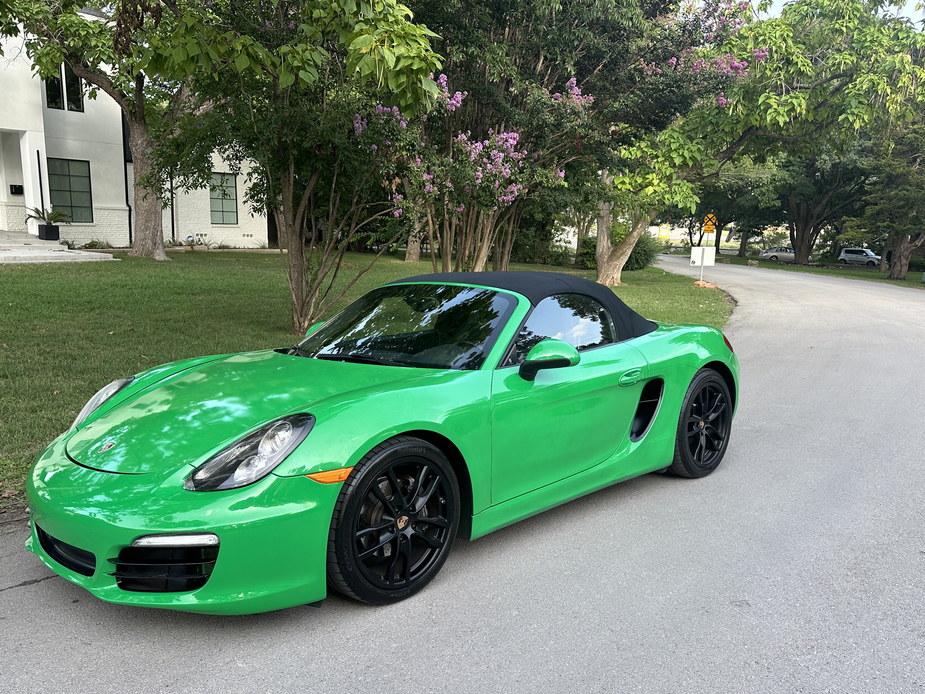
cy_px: 411
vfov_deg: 48.0
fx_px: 775
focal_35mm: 29
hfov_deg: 61.7
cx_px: 464
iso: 80
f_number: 1.78
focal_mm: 6.86
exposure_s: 1/594
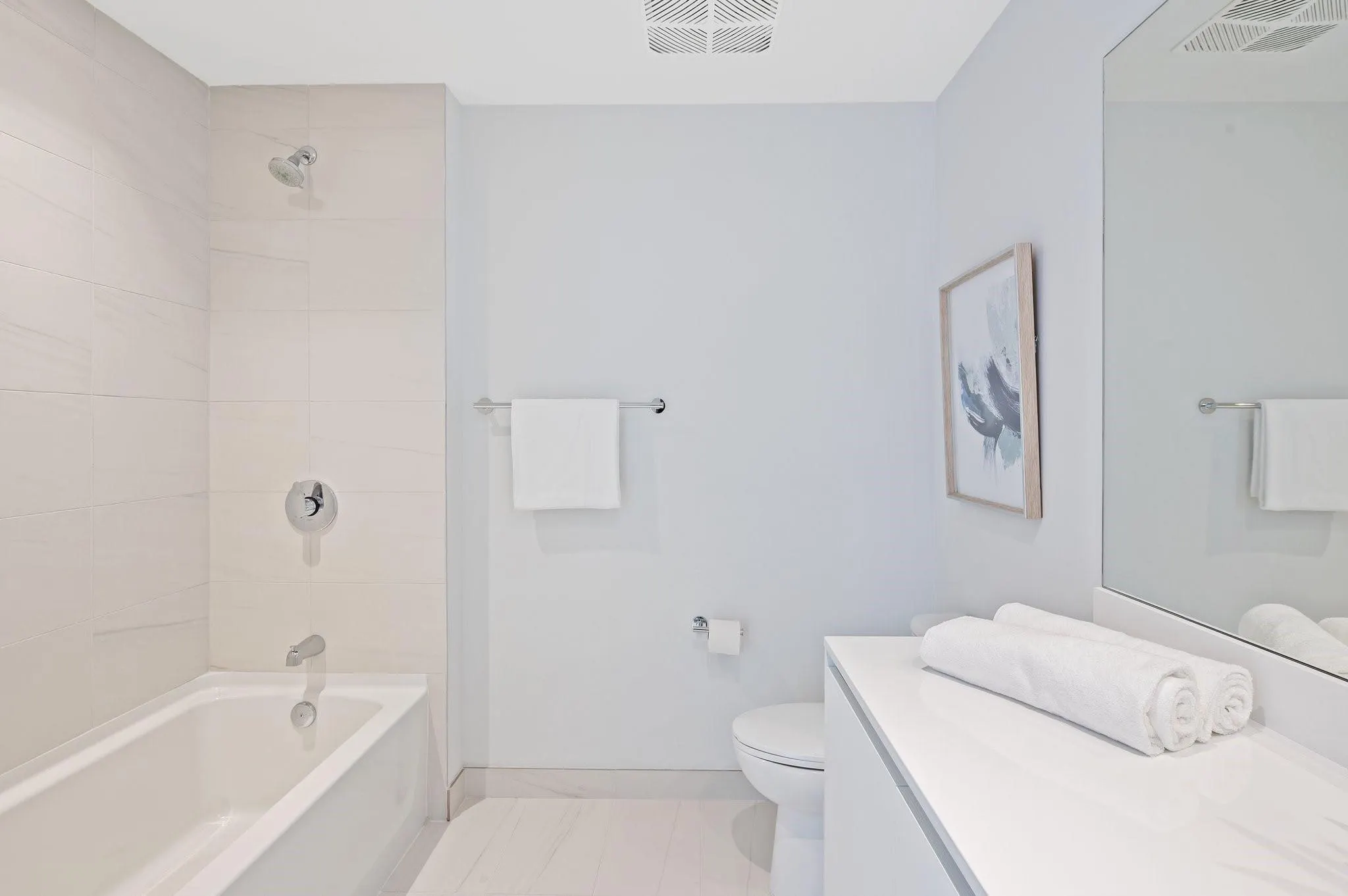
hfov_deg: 90.0
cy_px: 448
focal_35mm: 18
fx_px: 673
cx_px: 674
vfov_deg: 67.3
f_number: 8
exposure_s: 1/2
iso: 200
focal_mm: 18
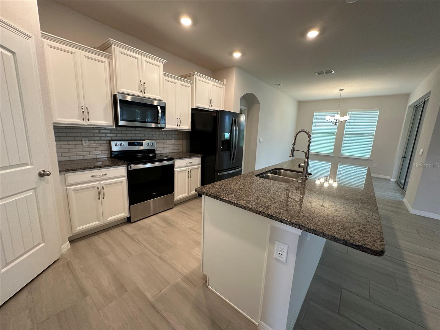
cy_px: 165
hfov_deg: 102.1
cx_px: 220
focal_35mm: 14
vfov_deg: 85.7
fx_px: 178
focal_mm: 2.22
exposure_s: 1/120
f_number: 2.2
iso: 250
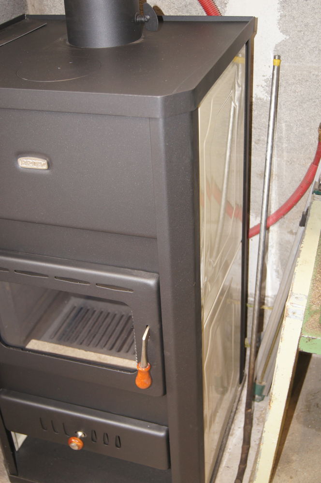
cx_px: 160
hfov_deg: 31.8
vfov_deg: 46.5
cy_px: 242
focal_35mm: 42
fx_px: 563
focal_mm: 28
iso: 400
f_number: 4.5
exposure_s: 1/60
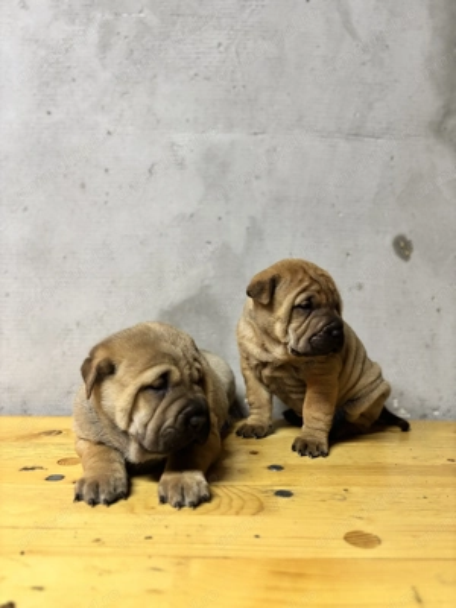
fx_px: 457
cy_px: 304
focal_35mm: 26
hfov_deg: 53.1
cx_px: 228
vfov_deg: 67.3
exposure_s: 1/50
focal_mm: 5.96
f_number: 1.6
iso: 500
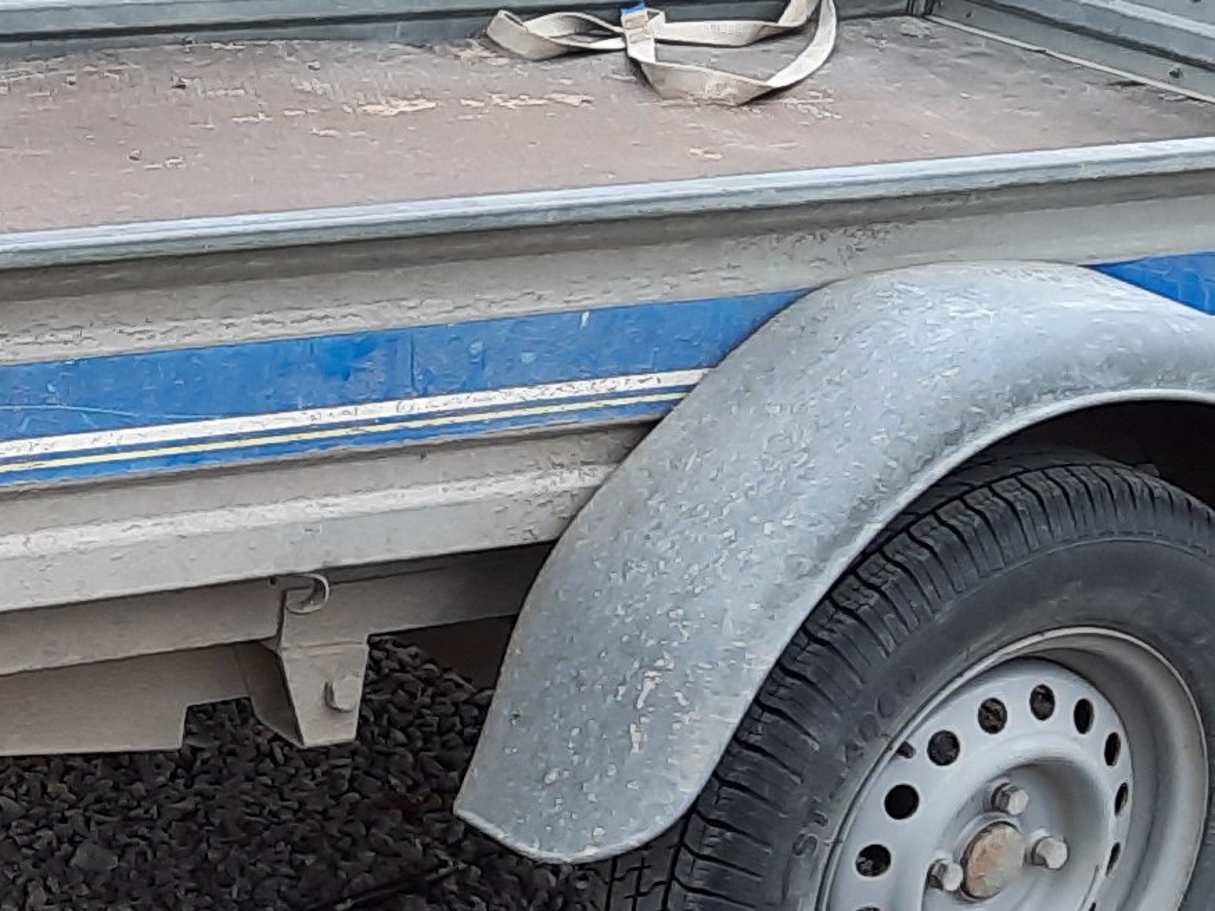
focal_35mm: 114
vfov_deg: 13.0
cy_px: 606
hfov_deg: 16.3
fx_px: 4002
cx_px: -389
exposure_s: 1/100
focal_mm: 4.6
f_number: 2
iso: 50
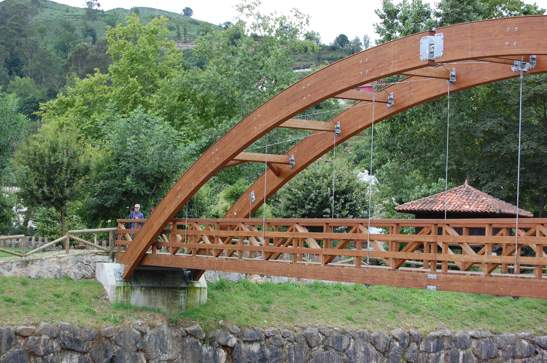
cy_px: 182
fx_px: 1252
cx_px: 274
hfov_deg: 24.6
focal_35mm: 82
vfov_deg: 16.5
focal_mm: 55
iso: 200
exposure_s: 1/160
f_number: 6.3
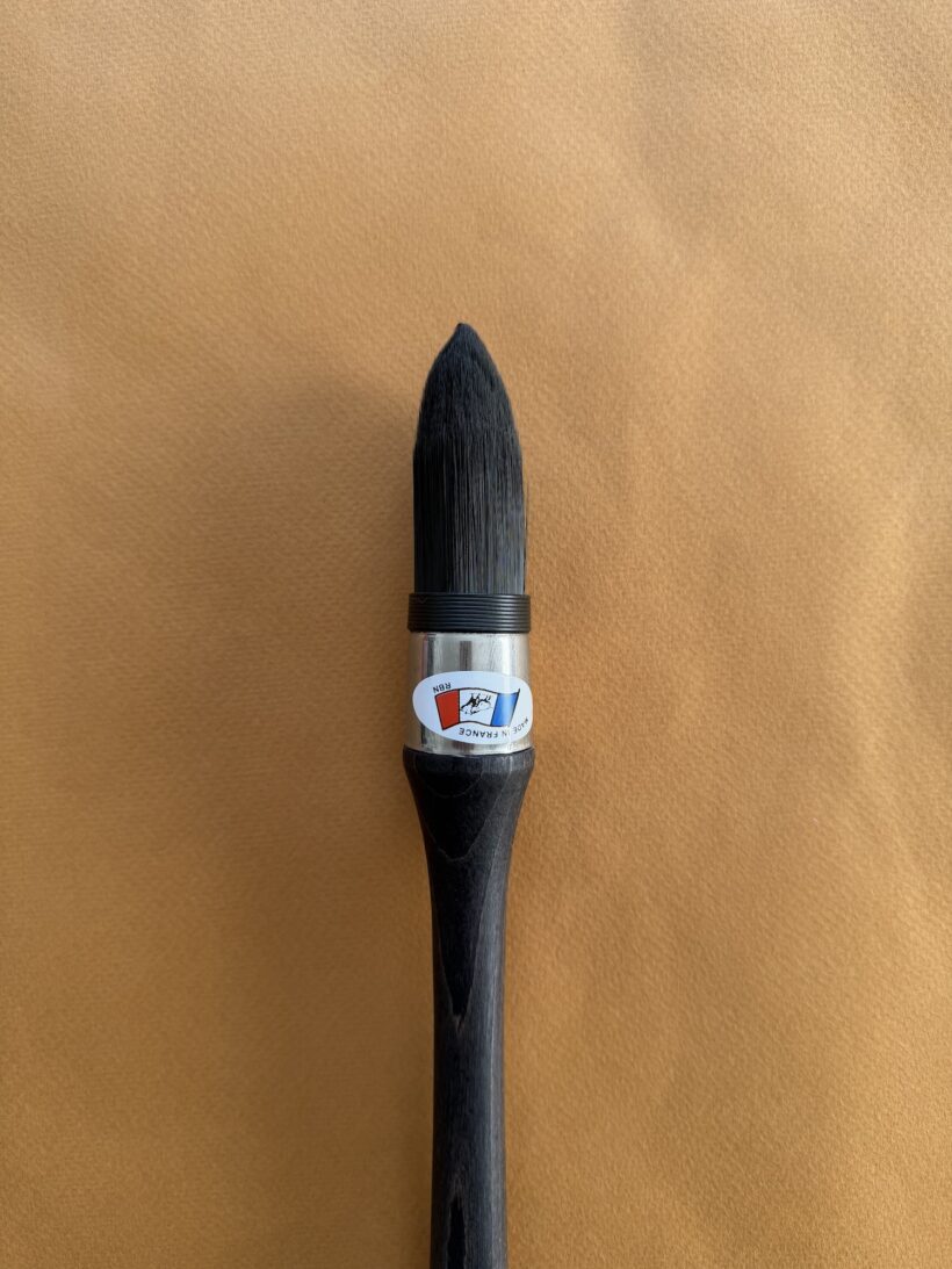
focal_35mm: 24
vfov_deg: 71.6
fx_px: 880
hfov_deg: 56.8
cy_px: 634
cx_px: 476
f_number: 1.78
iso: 80
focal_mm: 6.76
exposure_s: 1/121
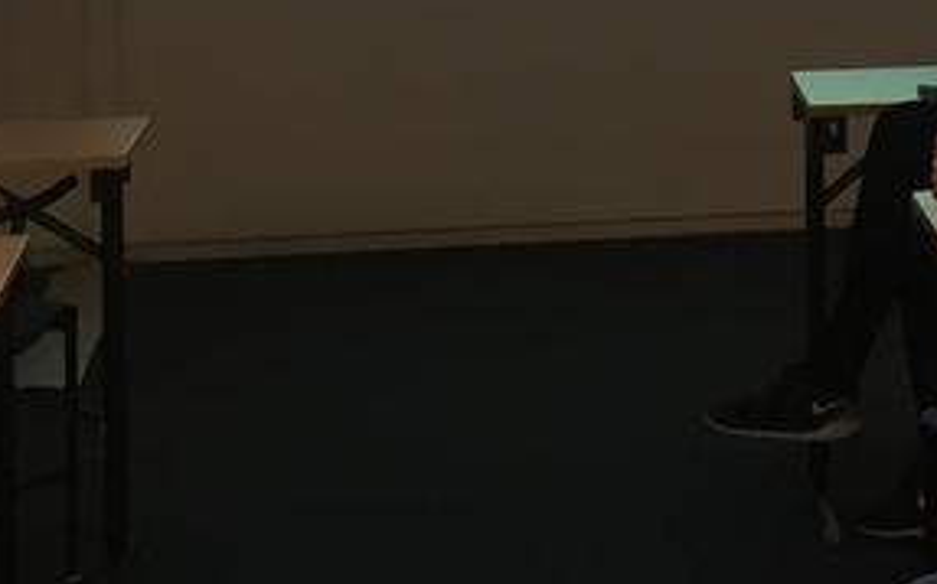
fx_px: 3445
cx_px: 1146
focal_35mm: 135
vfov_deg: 9.4
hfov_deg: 14.9
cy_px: -318
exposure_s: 1/33
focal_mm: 4.15
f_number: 2.2
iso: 40
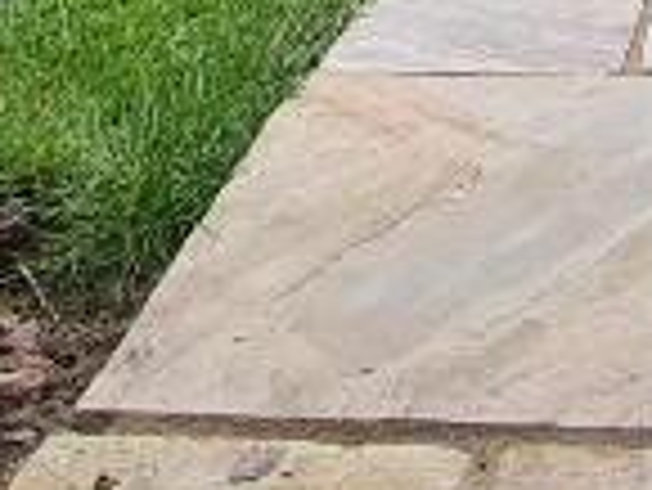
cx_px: 845
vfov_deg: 11.3
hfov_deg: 19.6
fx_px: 1734
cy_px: -890
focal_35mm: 92
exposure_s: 1/526
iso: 50
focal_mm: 2.2
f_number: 2.2
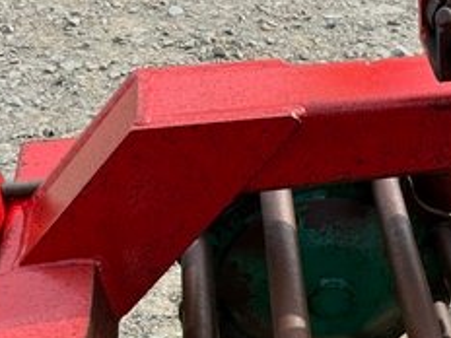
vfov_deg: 22.7
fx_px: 808
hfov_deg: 27.6
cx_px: 535
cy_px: 340
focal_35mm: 62
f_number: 1.78
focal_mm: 6.76
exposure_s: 1/1337
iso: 80
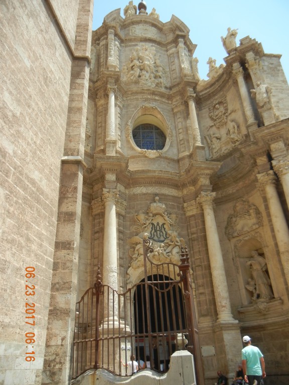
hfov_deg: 46.8
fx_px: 334
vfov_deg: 60.0
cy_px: 192
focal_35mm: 30
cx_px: 144
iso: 160
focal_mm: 5.4
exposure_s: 1/251
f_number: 7
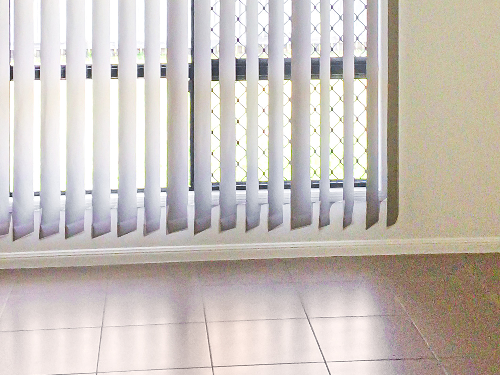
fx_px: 997
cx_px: 248
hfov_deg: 28.2
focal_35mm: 69
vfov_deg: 20.9
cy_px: 35
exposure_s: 1/50
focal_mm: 3.3
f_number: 2.4
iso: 32
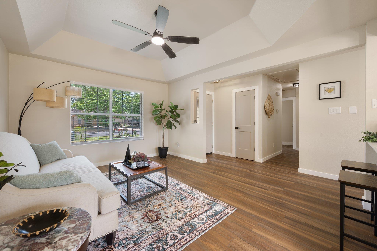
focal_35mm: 14
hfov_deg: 104.3
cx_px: 188
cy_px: 126
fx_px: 146
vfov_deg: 81.1
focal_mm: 14
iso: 100
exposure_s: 1/1.67
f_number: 8
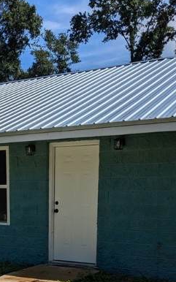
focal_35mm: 57
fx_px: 438
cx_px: 52
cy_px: 262
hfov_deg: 22.6
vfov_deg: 33.5
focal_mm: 4.38
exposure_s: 1/11628
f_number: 1.73
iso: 61
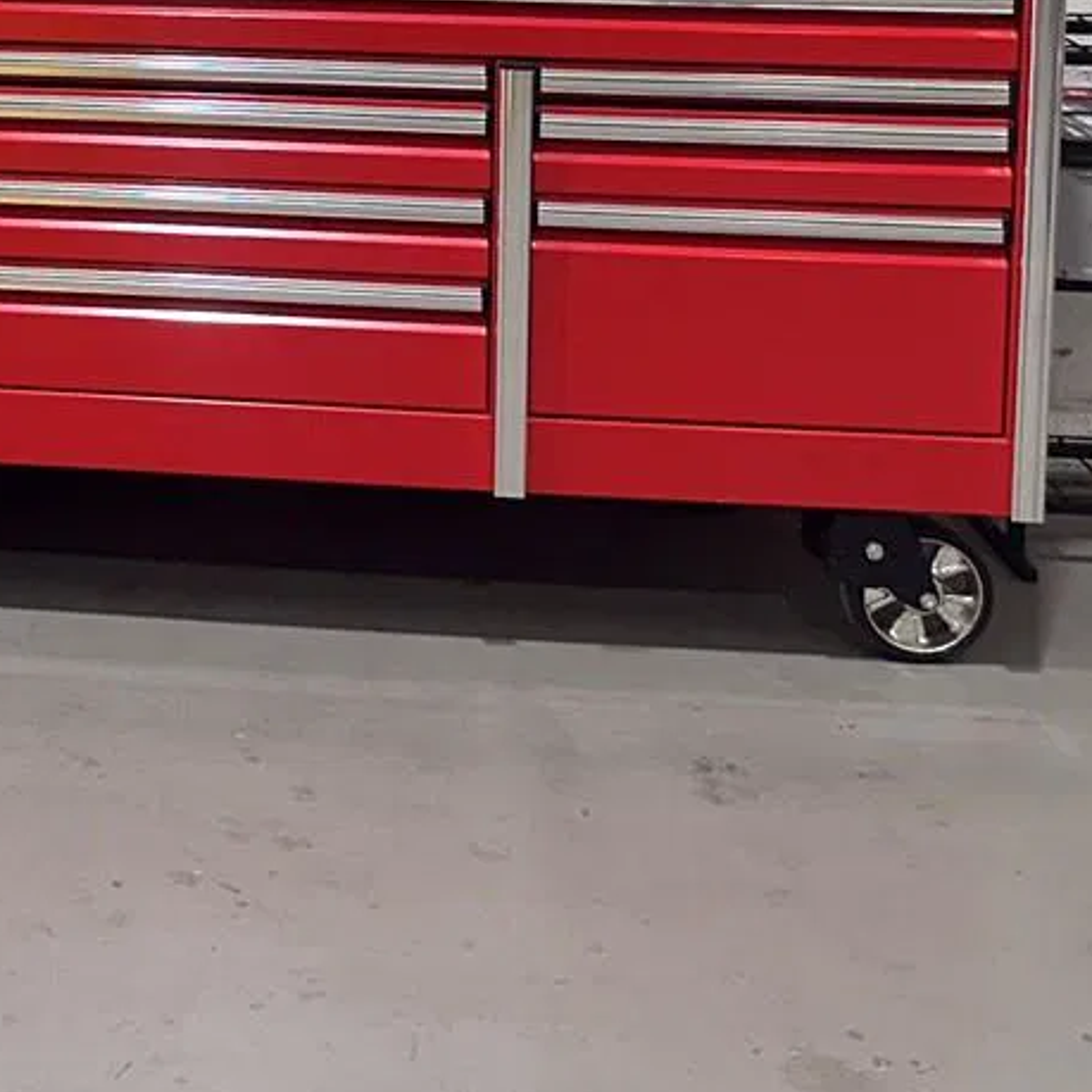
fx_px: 2641
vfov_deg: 21.4
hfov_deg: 21.3
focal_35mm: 74
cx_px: -302
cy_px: -271
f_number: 1.78
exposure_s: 1/120
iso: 80
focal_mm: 6.86
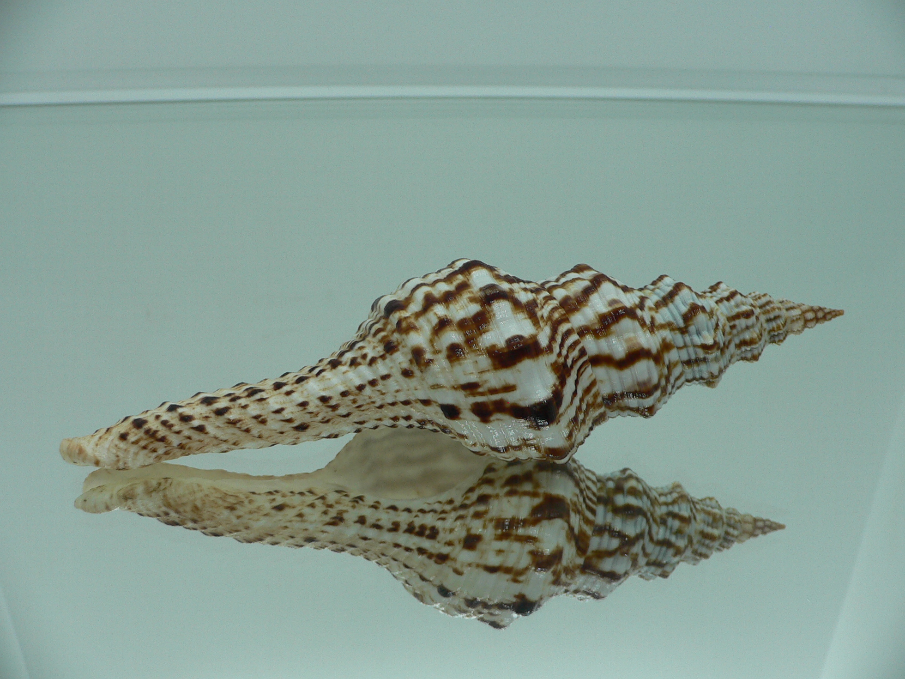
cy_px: 334
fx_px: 941
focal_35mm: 36
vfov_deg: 39.7
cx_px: 456
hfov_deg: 51.4
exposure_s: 1/60
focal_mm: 4.6
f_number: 2.8
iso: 80
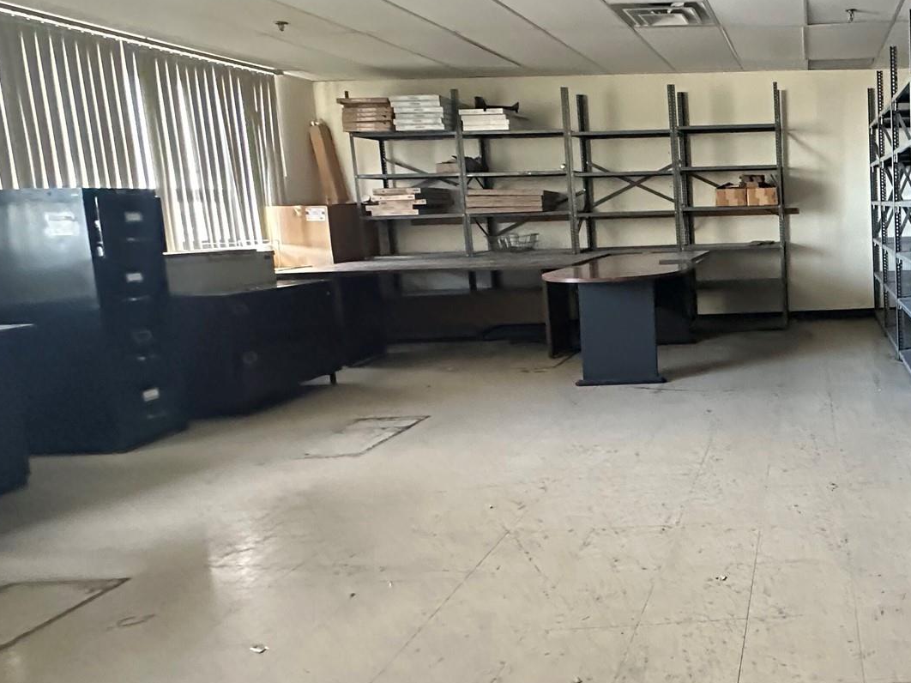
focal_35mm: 27
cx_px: 840
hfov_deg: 55.5
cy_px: 291
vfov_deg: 51.2
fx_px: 710
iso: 1250
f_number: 2.2
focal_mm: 2.22
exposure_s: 1/60
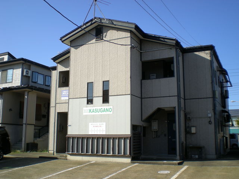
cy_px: 90
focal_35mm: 38
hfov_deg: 49.0
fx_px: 262
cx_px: 120
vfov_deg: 37.7
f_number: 4.6
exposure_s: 1/265
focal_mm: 6.3
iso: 50
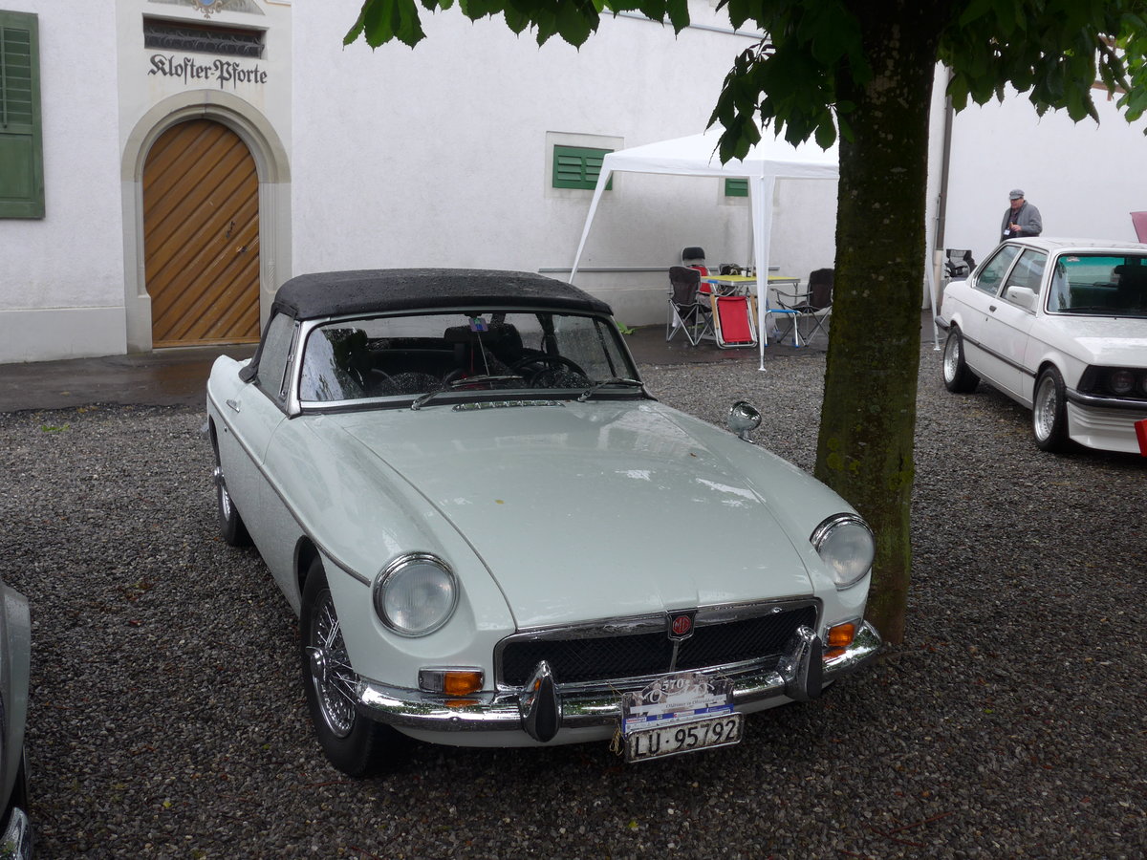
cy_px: 430
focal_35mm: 39
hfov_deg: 47.9
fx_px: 1292
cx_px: 574
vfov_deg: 36.8
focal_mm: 8
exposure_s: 1/250
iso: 80
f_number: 2.8
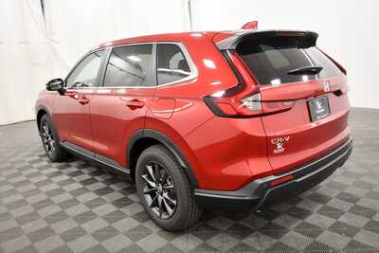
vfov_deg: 43.6
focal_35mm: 30
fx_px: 316
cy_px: 126
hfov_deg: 61.9
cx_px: 190
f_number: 5.6
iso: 2000
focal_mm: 20
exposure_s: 1/125
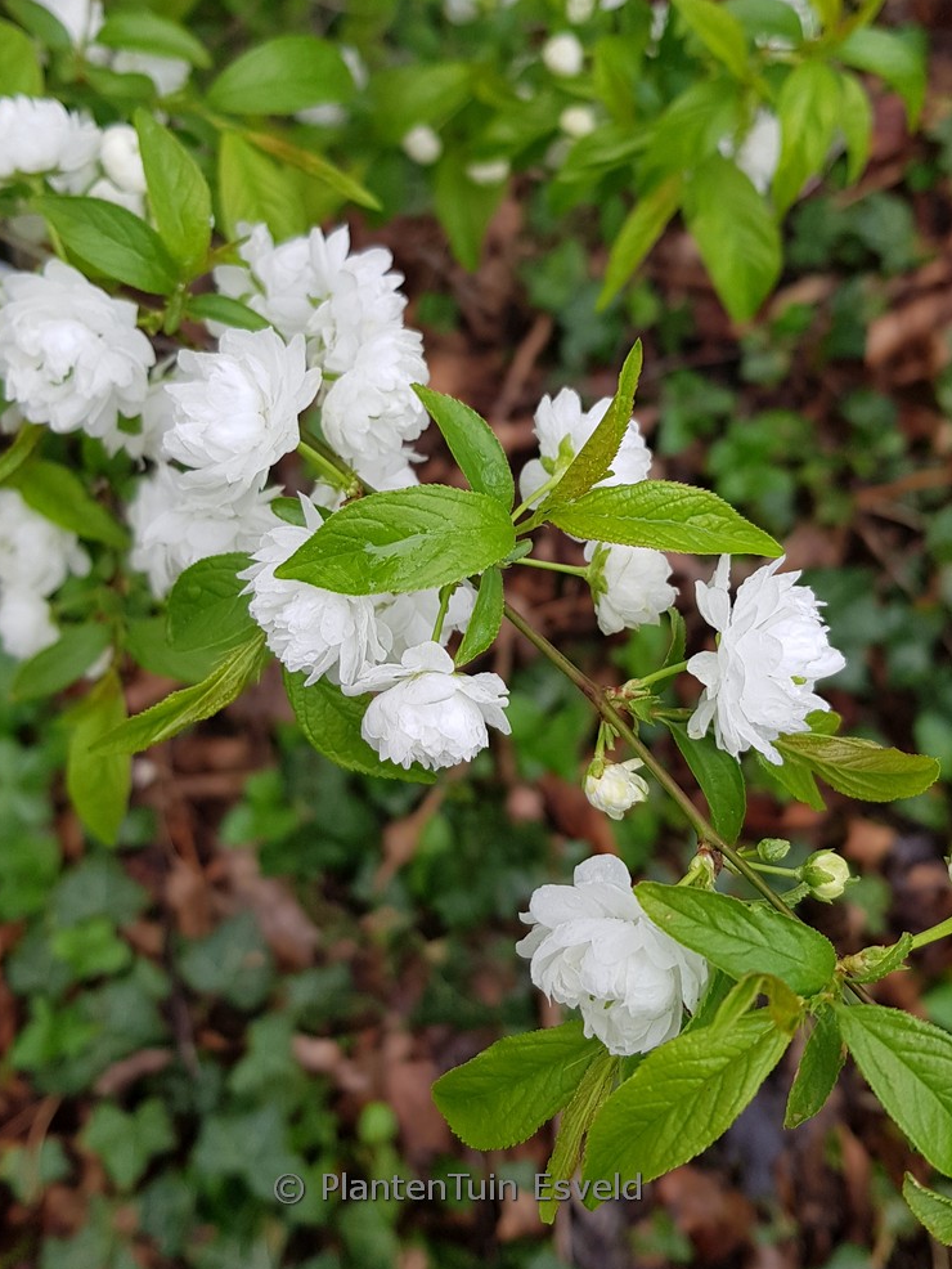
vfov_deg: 65.3
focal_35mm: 27
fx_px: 990
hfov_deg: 51.4
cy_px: 618
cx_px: 461
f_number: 1.7
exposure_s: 1/190
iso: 40
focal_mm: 4.2
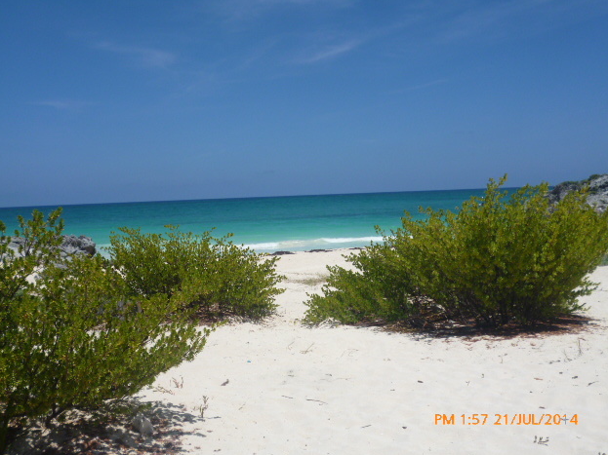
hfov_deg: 50.1
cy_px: 232
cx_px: 304
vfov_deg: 38.7
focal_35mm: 37
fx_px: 650
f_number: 10
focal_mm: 6.4
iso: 100
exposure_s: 1/200
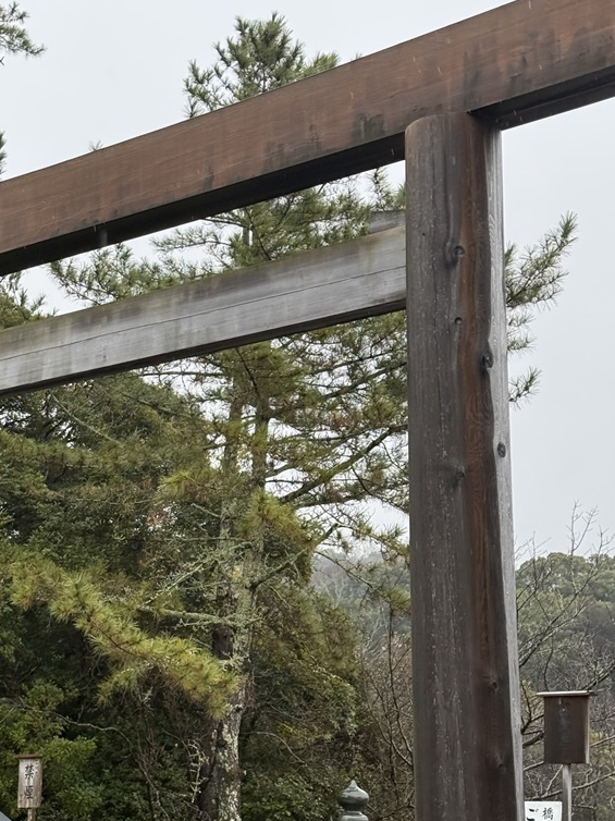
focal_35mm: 77
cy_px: 519
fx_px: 1825
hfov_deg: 19.1
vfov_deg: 25.3
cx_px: 196
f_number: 1.78
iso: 80
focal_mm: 6.76
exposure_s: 1/402
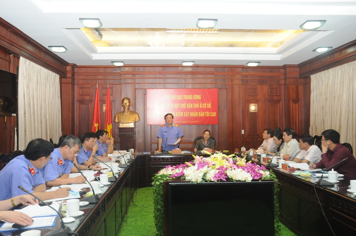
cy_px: 118
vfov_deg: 39.9
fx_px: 326
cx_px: 178
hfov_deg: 57.3
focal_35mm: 33
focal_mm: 22
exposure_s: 1/60
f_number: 7.1
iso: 800
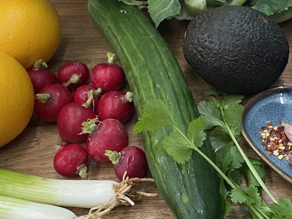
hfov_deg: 30.8
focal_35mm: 61
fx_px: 515
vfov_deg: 23.8
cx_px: 238
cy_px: 57
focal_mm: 4.2
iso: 100
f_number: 1.6
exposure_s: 1/50
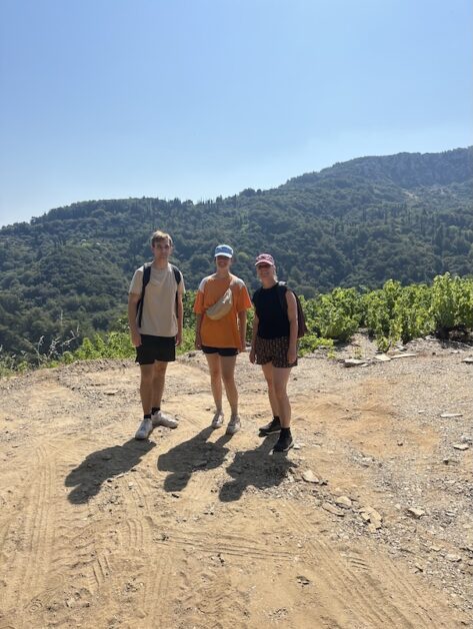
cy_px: 314
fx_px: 437
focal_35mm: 24
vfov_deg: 71.6
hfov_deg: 56.8
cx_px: 236
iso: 80
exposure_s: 1/6623
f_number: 1.78
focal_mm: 6.86
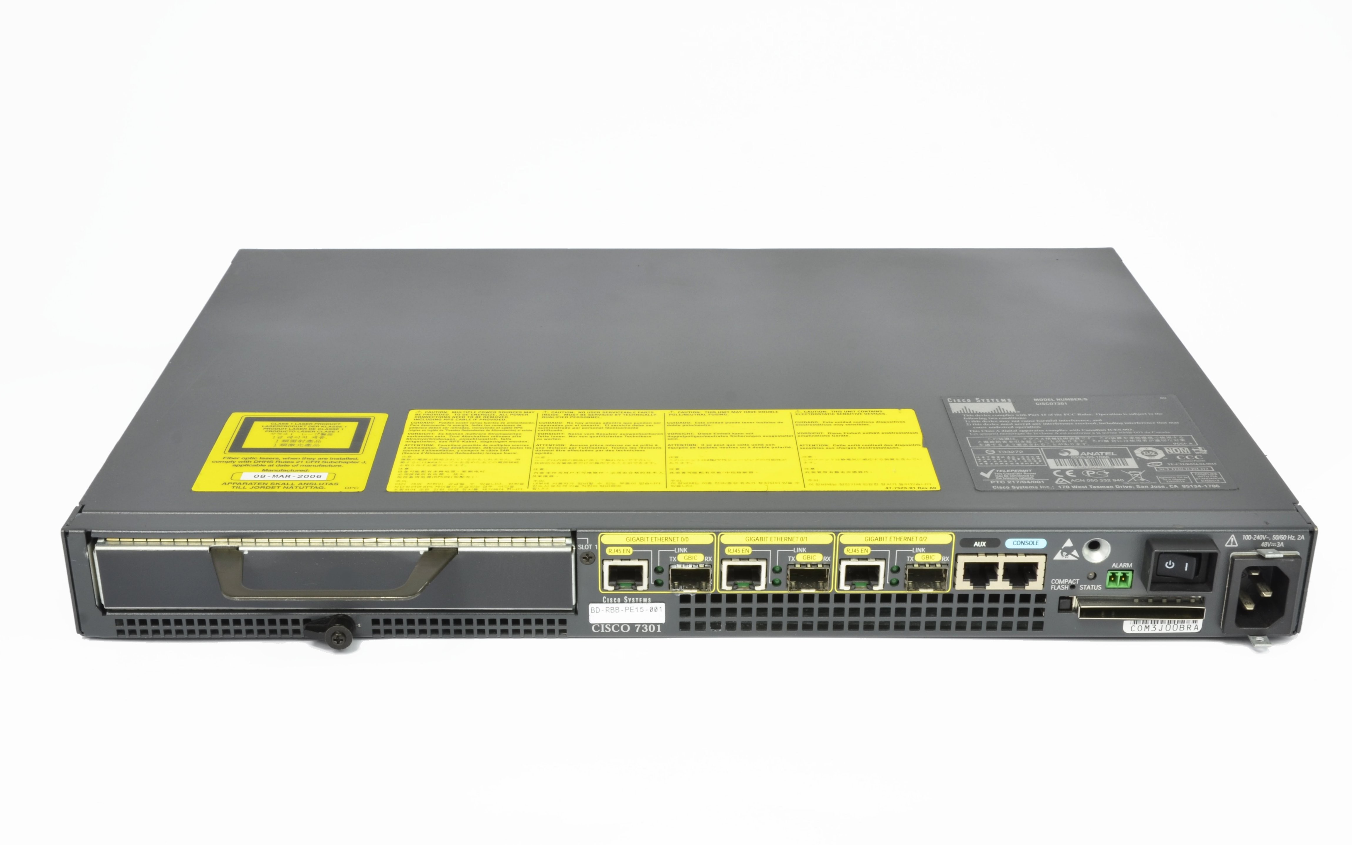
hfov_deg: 42.2
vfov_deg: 27.1
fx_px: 1751
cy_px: 449
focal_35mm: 48
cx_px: 675
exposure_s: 1
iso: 100
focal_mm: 31
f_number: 14
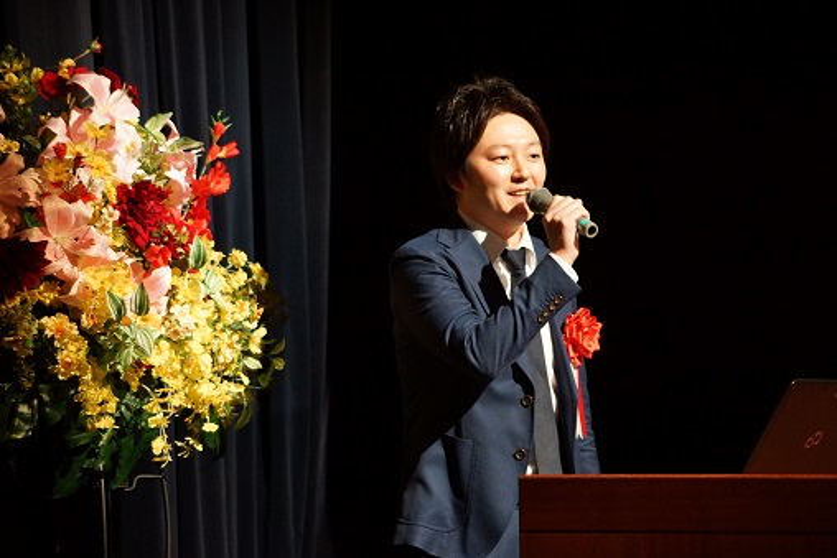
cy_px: 279
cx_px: 418
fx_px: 6977
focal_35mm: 300
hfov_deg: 6.9
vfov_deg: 4.6
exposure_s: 1/20
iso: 1600
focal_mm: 200
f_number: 5.6
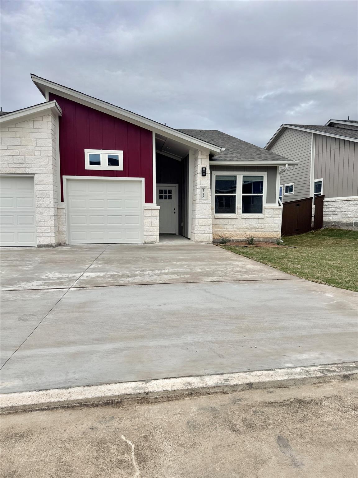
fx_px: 331
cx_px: 179
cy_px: 239
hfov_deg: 56.8
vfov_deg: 71.6
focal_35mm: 24
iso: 80
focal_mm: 6.76
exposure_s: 1/5814
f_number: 1.78
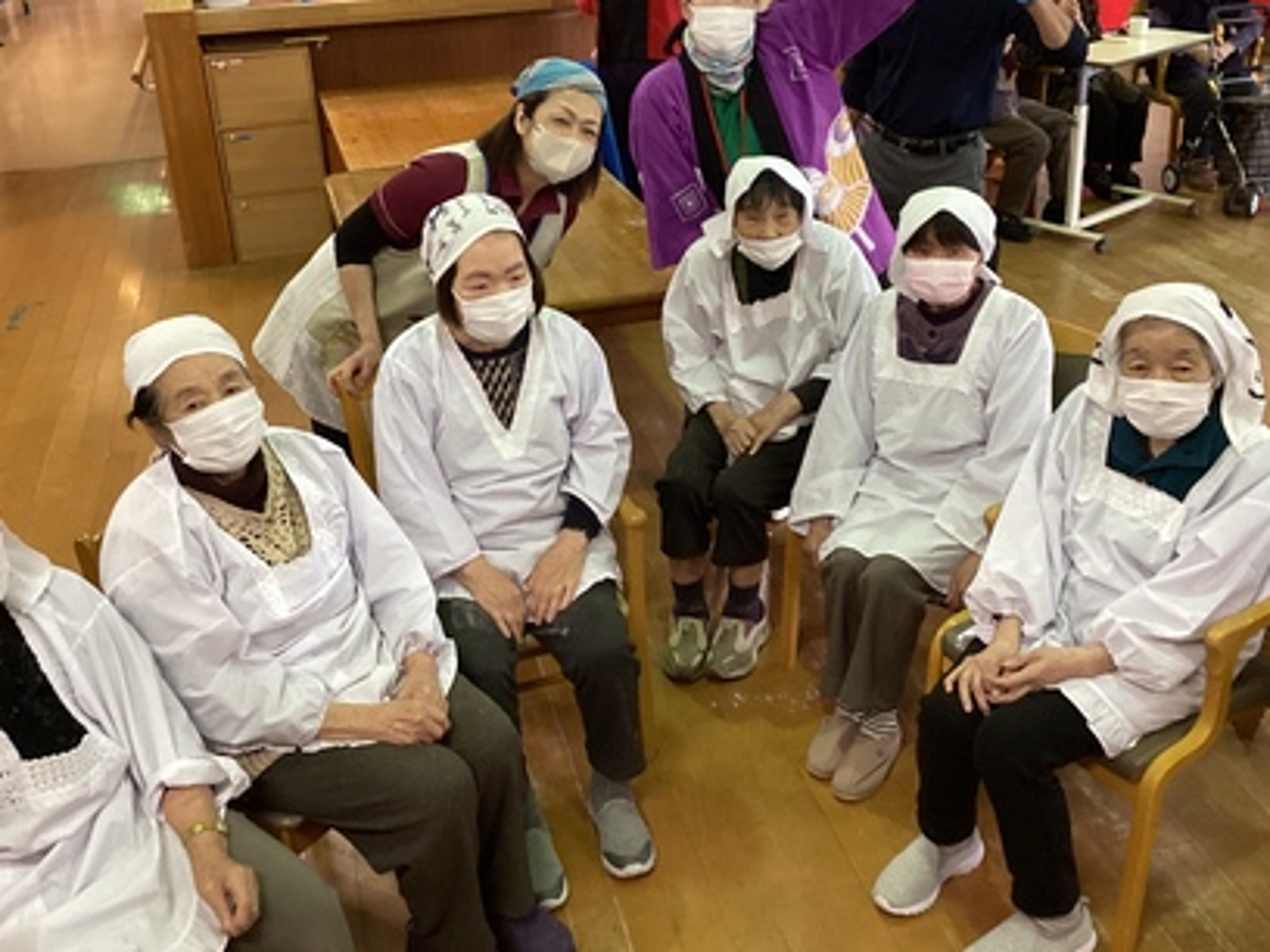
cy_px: 381
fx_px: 1394
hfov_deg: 49.0
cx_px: 623
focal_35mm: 38
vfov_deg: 37.6
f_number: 2.4
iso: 250
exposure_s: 1/60
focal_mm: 3.3
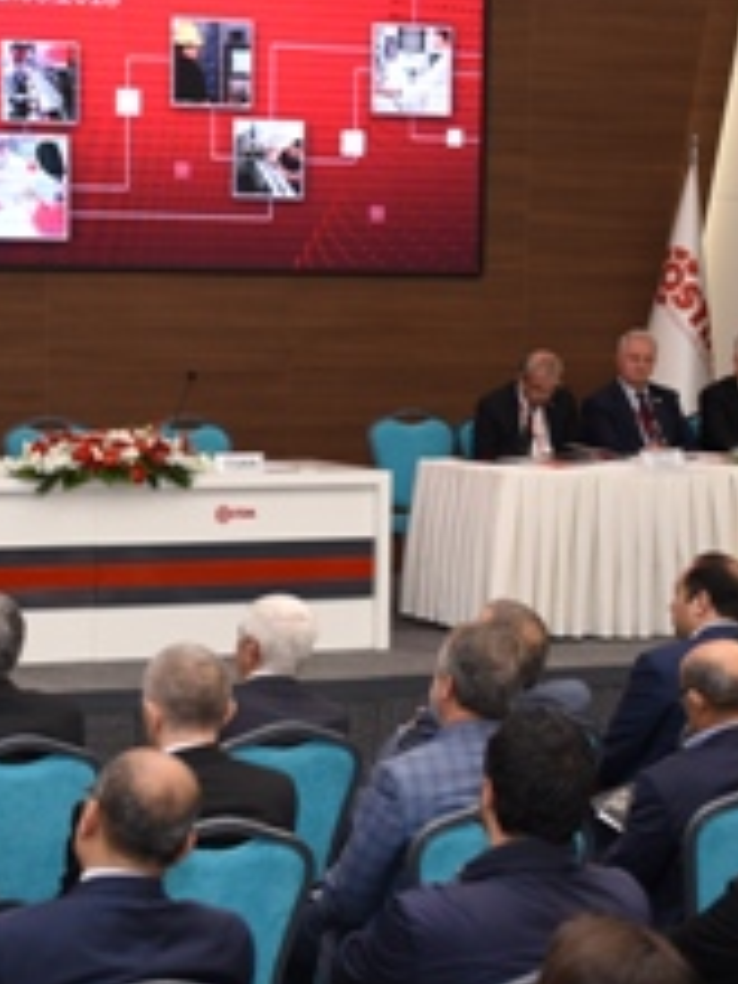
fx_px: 2899
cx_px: 228
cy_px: 508
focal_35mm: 102
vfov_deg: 19.3
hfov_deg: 14.5
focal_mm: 45
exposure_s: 1/125
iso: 800
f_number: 4.2
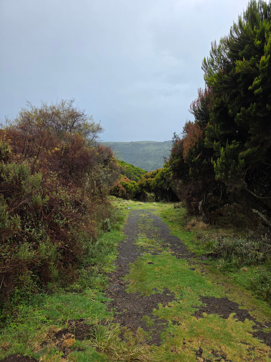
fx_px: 240
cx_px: 136
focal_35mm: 23
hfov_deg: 58.9
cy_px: 181
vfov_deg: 73.9
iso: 80
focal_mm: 6.3
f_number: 1.7
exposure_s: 1/1967
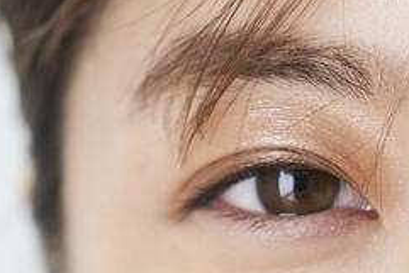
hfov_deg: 4.6
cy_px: 507
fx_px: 5093
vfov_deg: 3.1
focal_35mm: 448
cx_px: 182
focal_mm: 90
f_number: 2.8
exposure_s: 1/500
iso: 400
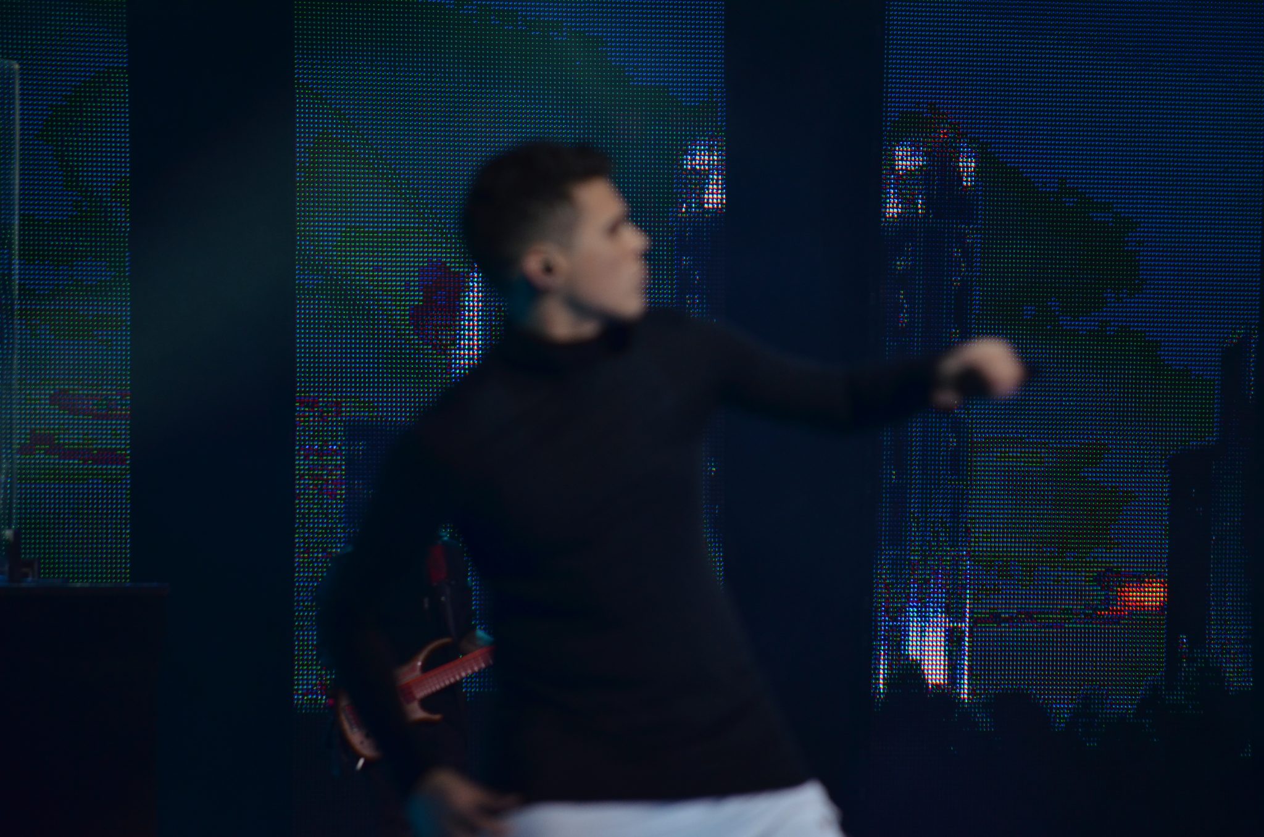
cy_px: 418
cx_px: 632
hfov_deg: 6.9
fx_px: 10510
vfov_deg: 4.6
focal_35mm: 300
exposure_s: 1/125
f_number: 5.6
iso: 800
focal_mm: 200
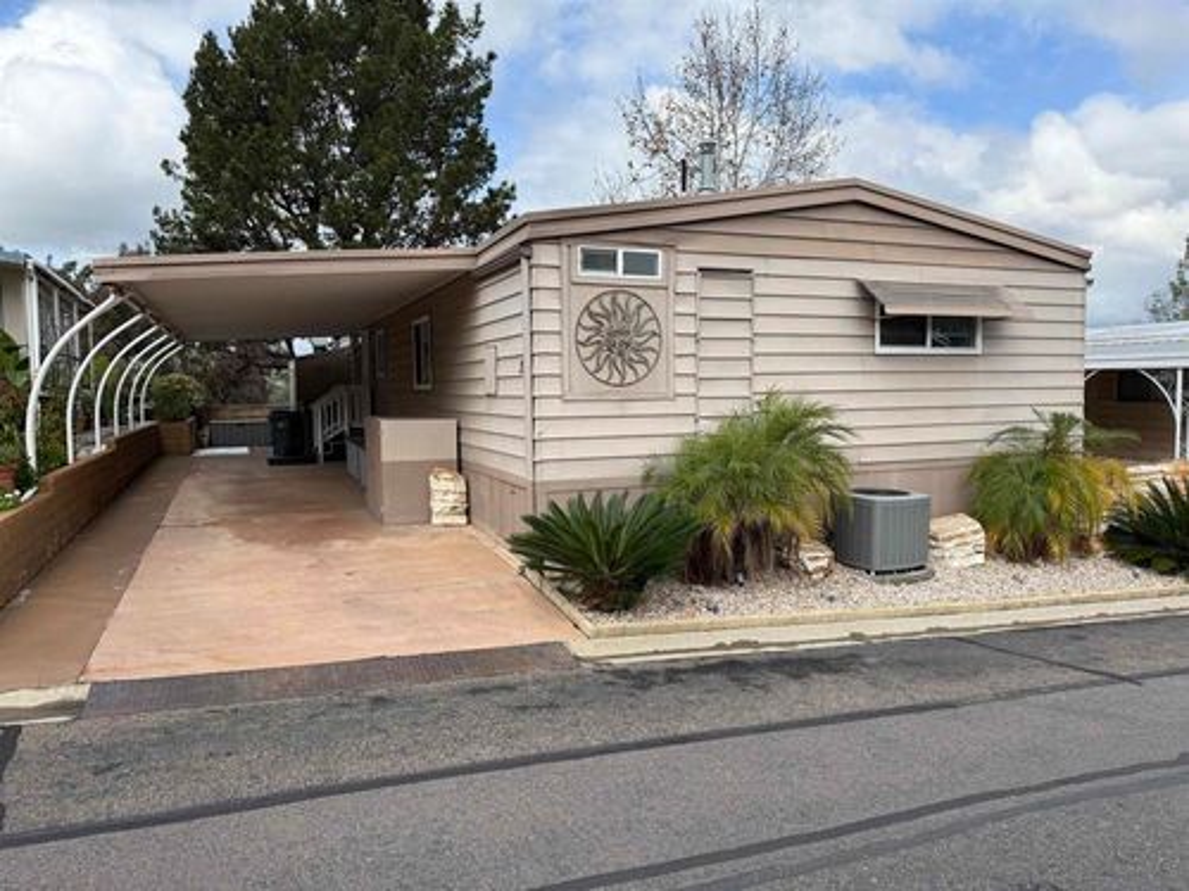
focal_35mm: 24
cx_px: 594
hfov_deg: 71.6
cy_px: 446
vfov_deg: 56.8
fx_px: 824
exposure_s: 1/3021
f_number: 1.78
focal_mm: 6.76
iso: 80
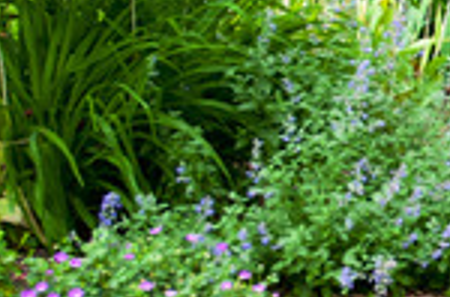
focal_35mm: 243
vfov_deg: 5.6
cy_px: 3
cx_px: 915
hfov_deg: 8.1
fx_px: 3023
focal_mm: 31
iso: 200
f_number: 4
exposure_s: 1/200
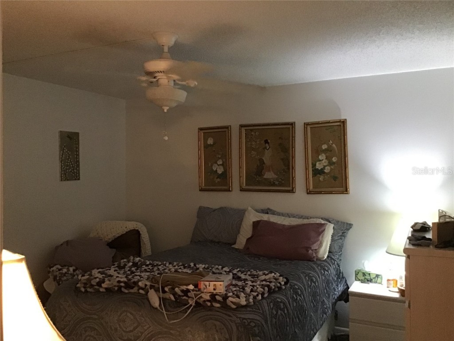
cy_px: 170
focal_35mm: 31
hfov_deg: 58.4
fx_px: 407
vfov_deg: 45.4
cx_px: 227
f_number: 2.4
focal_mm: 3.3
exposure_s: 1/15
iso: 320
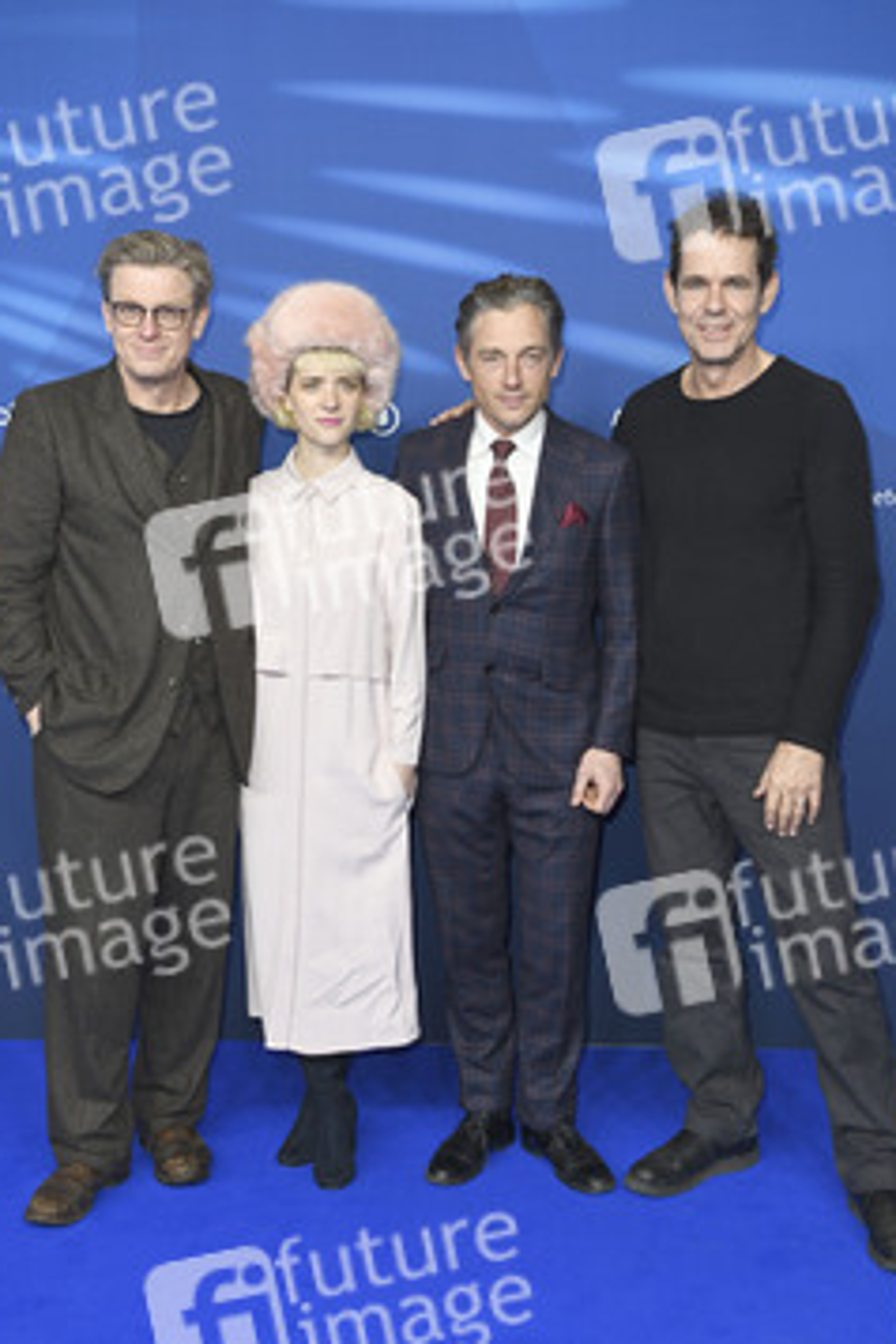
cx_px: 448
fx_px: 2091
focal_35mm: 56
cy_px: 738
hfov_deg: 24.2
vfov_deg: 35.6
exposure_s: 1/320
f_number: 4
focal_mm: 50
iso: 800
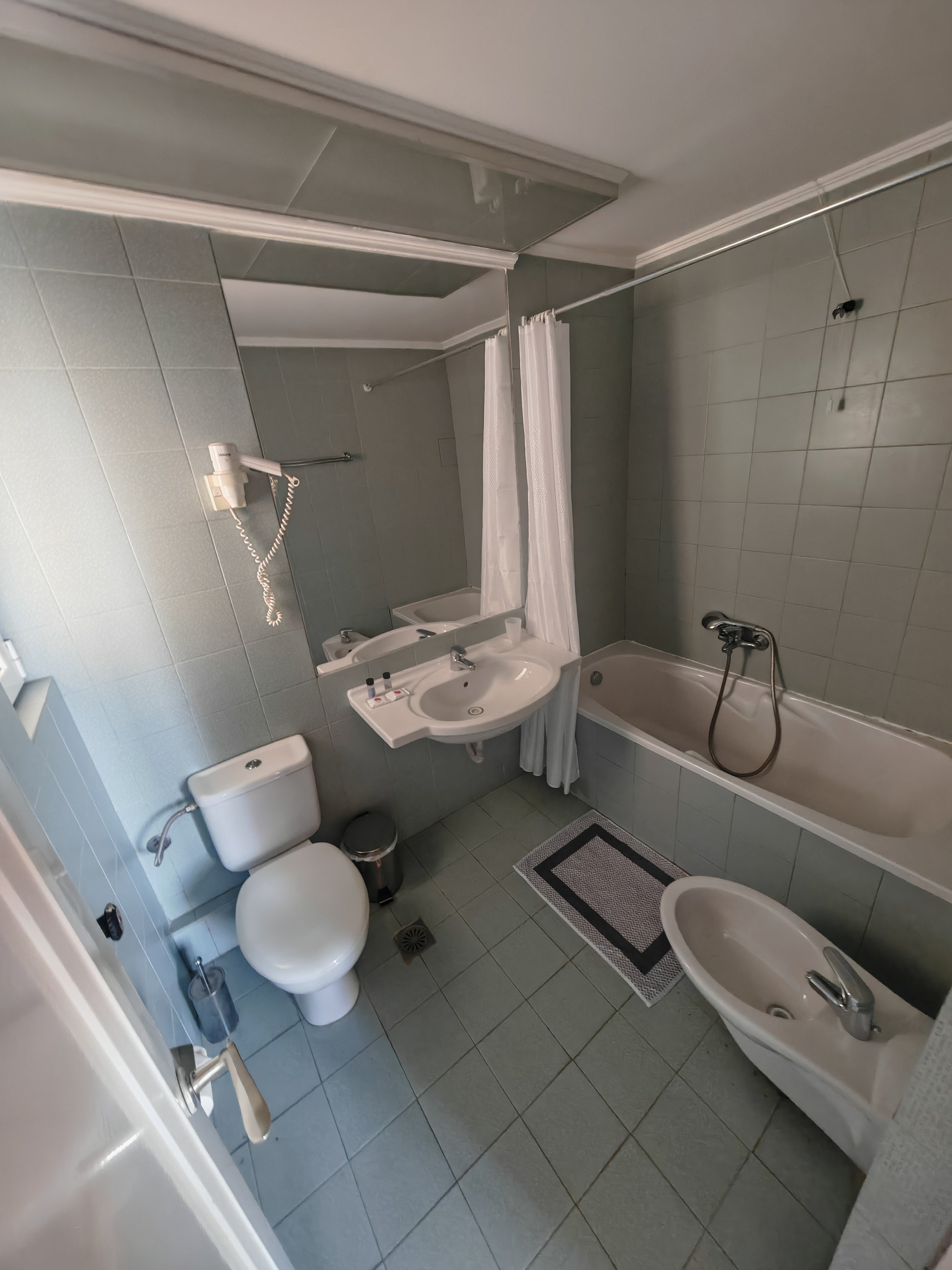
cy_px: 635
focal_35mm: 13
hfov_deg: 89.9
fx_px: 477
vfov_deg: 106.2
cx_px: 476
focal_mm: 1.82
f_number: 2
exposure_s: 1/33.3
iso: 608
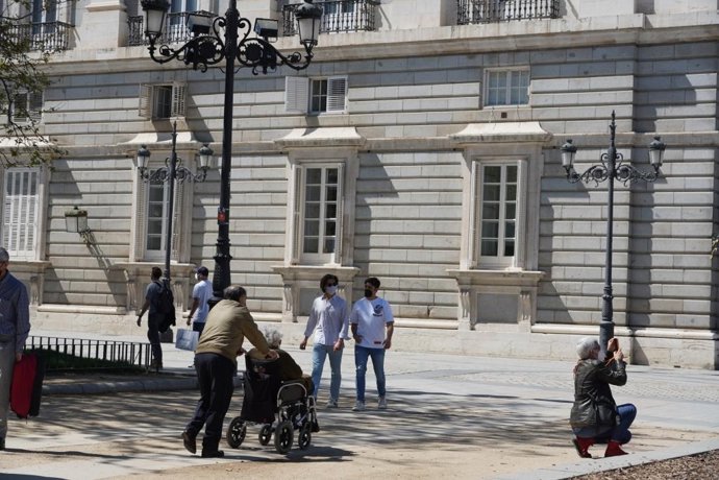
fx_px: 1438
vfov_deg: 18.9
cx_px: 360
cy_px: 240
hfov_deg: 28.1
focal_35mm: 72
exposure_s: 1/400
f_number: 6.3
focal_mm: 72
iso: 100
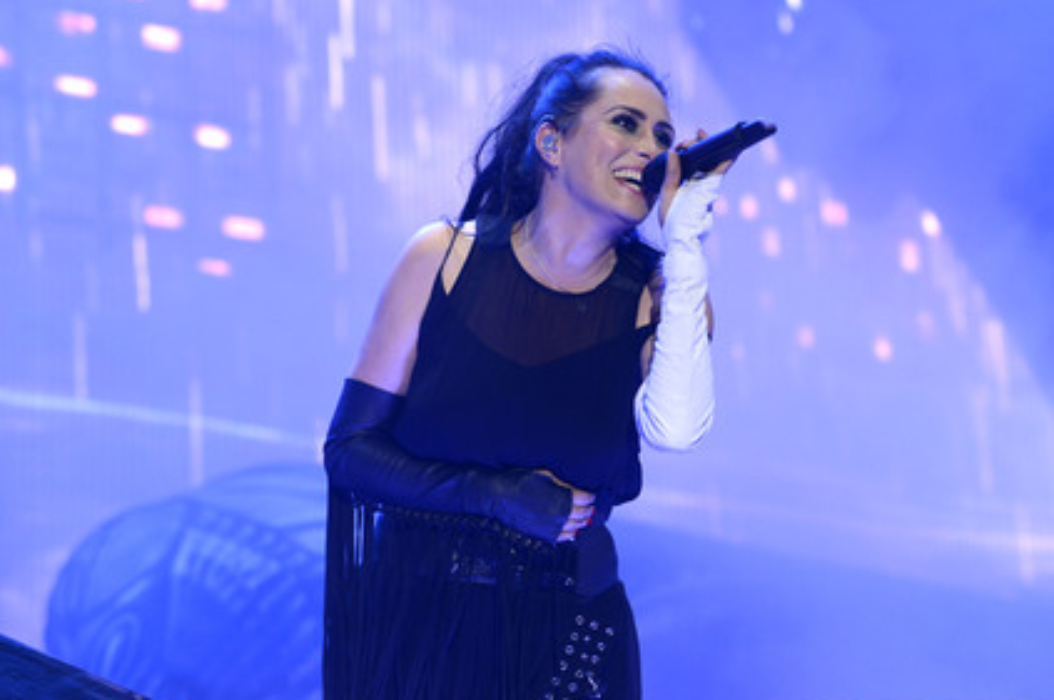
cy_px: 371
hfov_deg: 16.0
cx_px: 554
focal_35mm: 128
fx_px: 3743
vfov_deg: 10.7
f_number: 4
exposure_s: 1/250
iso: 1250
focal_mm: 120
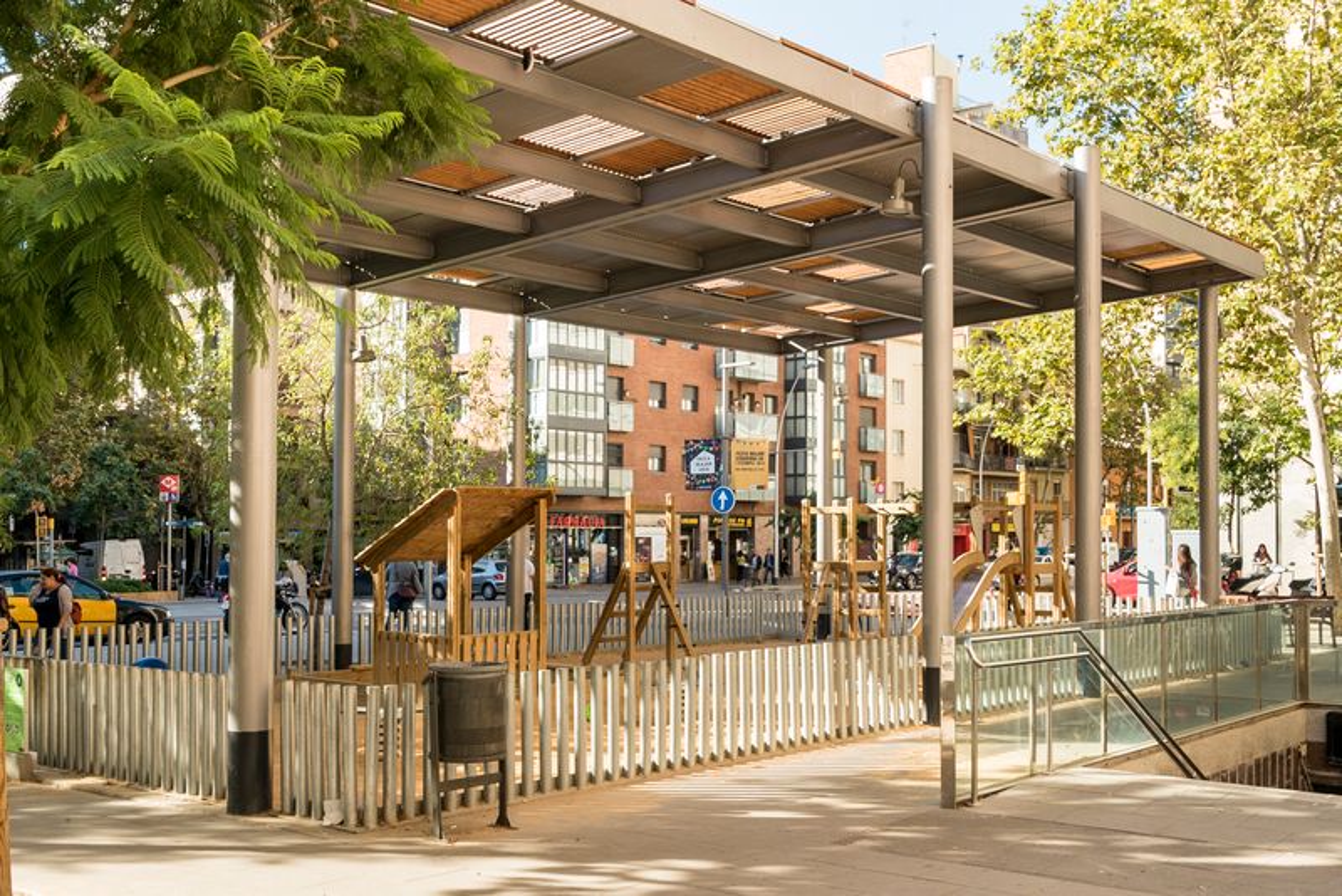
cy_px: 448
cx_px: 671
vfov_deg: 36.9
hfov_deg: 53.1
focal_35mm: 36
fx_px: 1342
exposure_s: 1/125
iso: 250
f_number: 8
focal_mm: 24
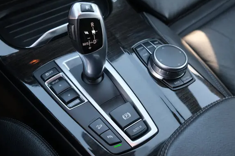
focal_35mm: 47
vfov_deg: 28.6
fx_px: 307
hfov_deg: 41.9
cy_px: 78
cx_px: 115
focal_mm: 27.7
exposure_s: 1/42
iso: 320
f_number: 4
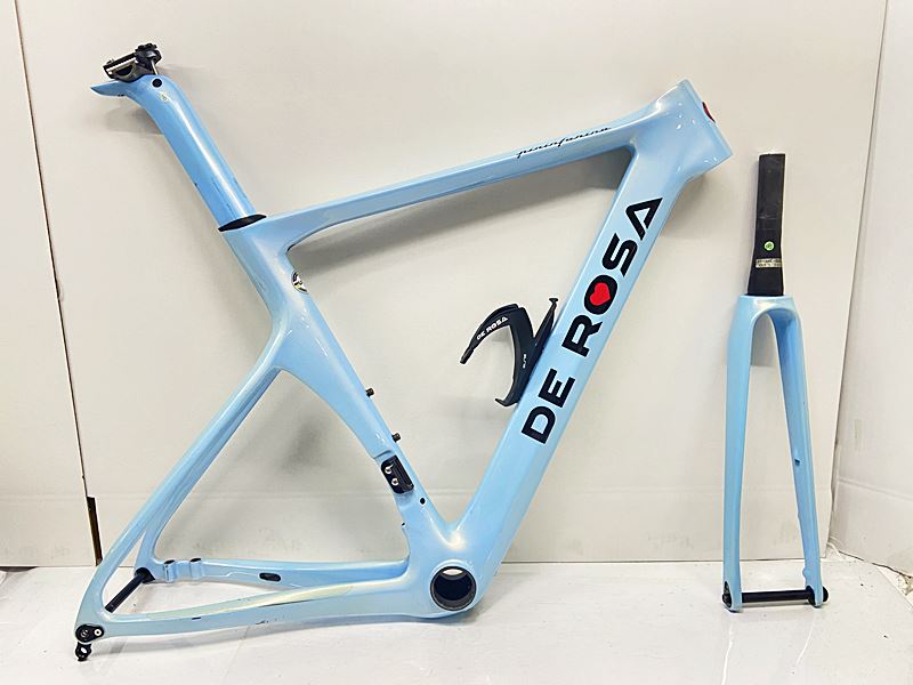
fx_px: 686
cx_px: 456
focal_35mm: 26
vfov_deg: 53.1
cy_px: 342
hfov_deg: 67.3
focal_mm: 4.25
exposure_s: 1/50
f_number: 1.8
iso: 125
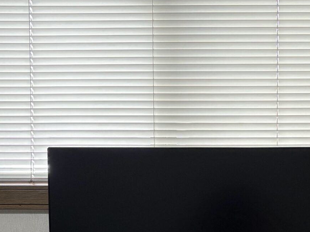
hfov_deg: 24.9
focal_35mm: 77
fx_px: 690
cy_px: 272
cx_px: 251
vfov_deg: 18.2
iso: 125
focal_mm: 5.96
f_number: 1.6
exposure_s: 1/107
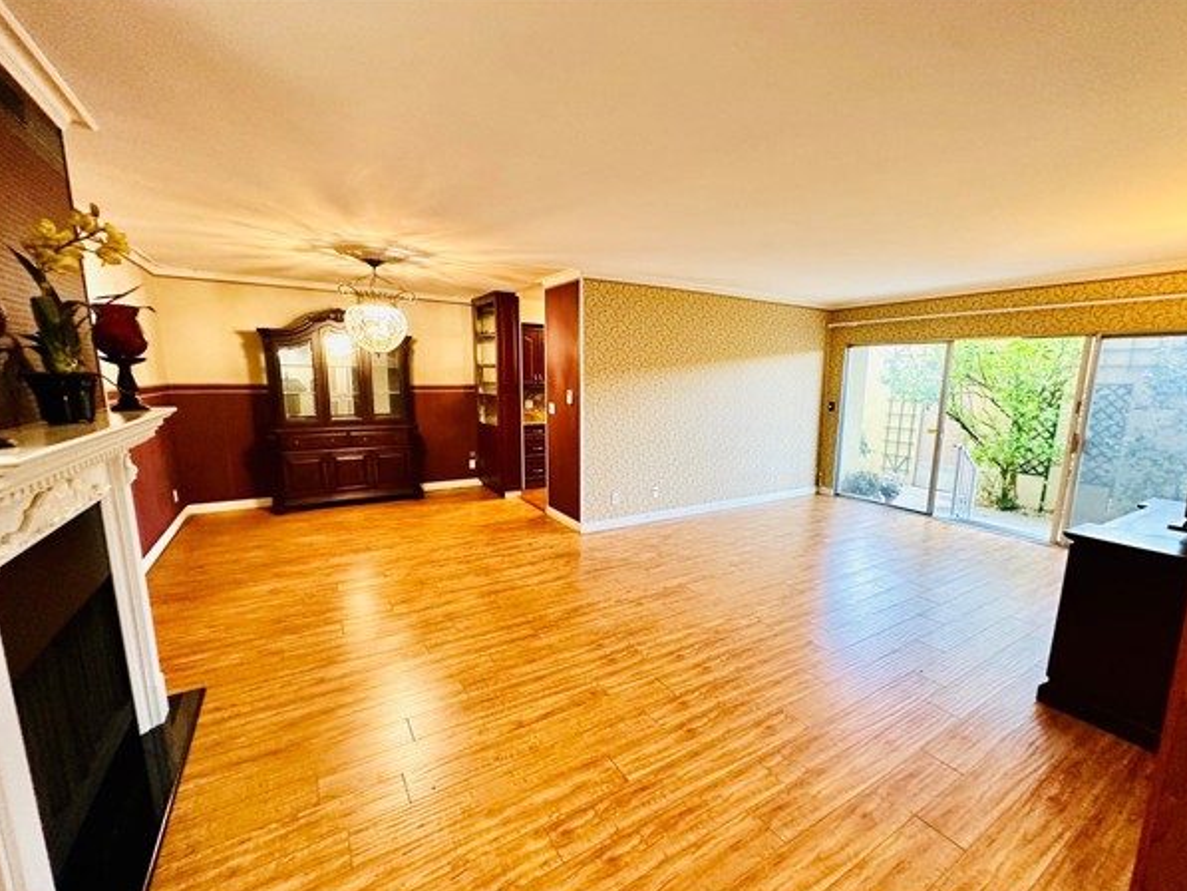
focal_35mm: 15
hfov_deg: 98.1
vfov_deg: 81.7
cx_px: 620
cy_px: 467
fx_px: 514
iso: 320
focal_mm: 2.22
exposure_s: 1/60
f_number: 2.2
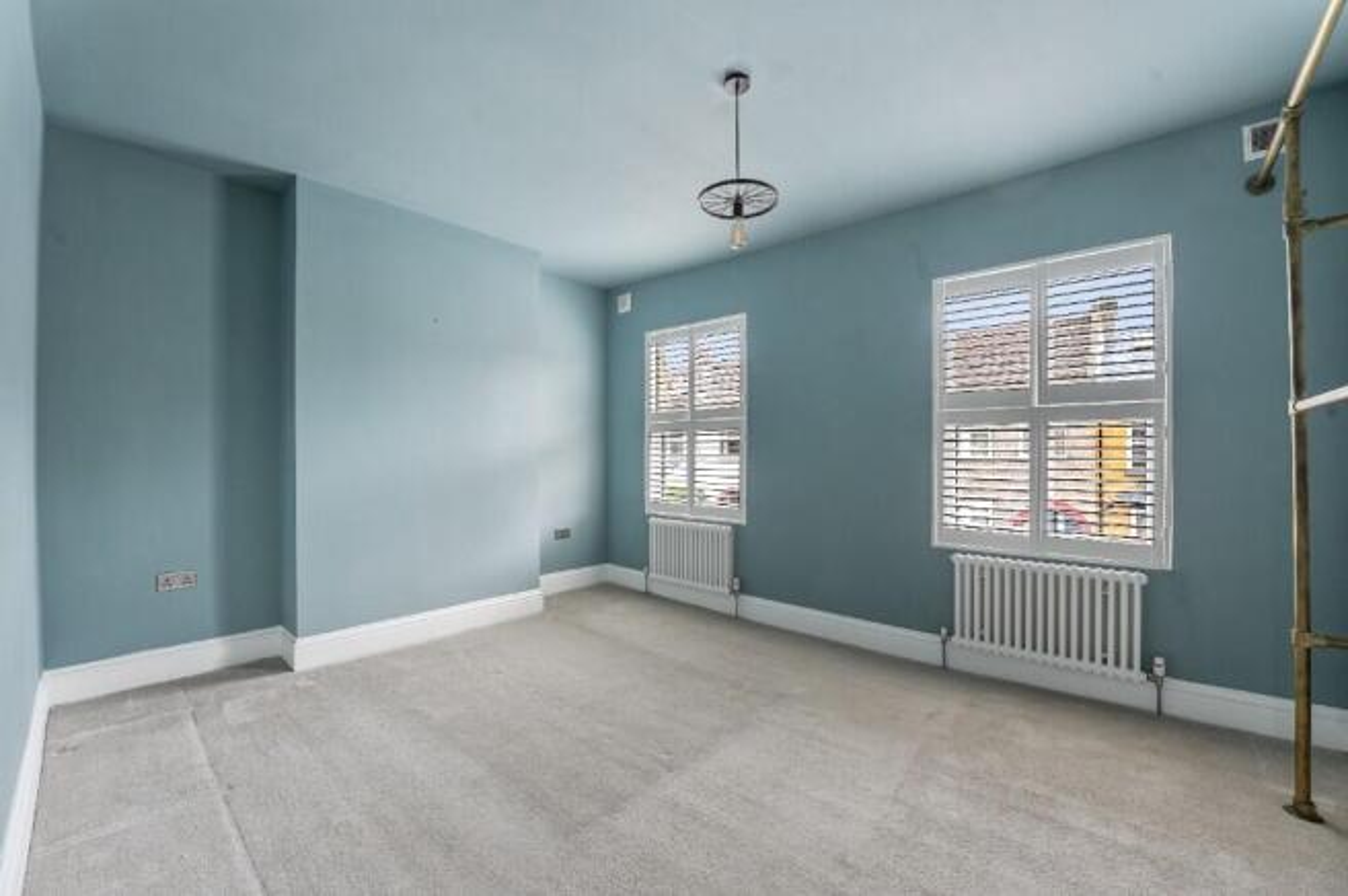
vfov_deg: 81.1
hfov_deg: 104.3
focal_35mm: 14
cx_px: 674
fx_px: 524
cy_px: 448
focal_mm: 14
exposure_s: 1/2
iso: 400
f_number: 8
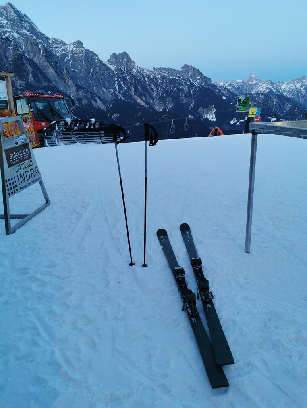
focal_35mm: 27
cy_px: 204
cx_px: 154
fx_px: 319
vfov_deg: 65.3
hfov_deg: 51.4
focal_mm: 5.58
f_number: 1.8
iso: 100
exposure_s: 1/100
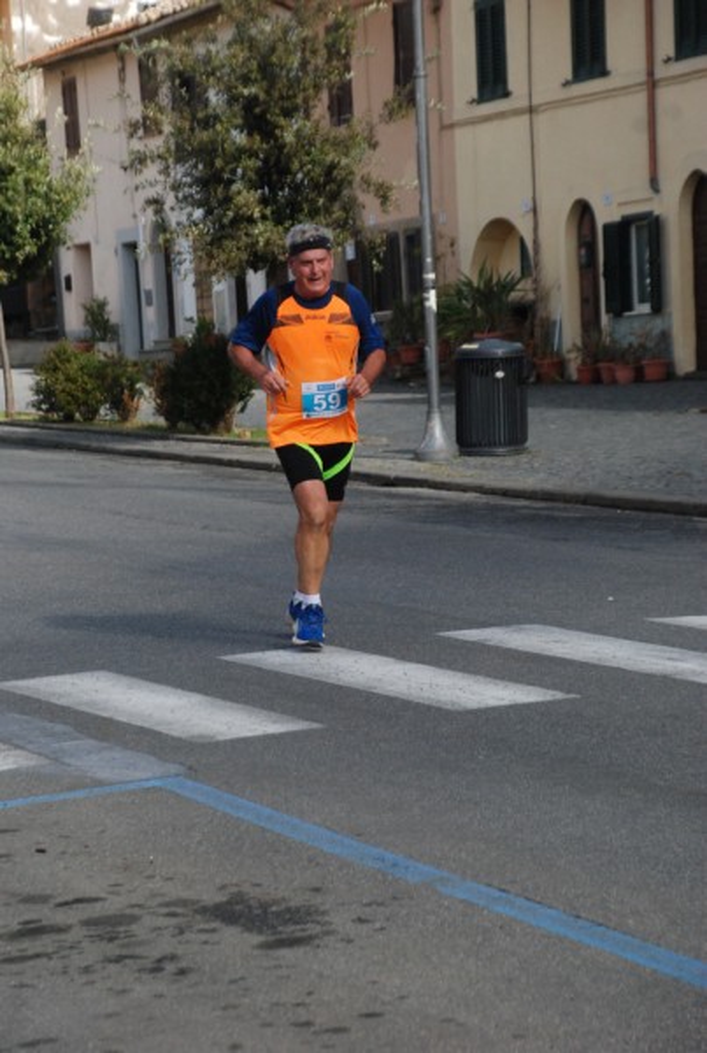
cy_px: 526
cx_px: 354
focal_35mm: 128
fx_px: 3736
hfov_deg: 10.8
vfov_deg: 16.0
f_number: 5.6
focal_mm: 85
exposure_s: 1/1600
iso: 1000
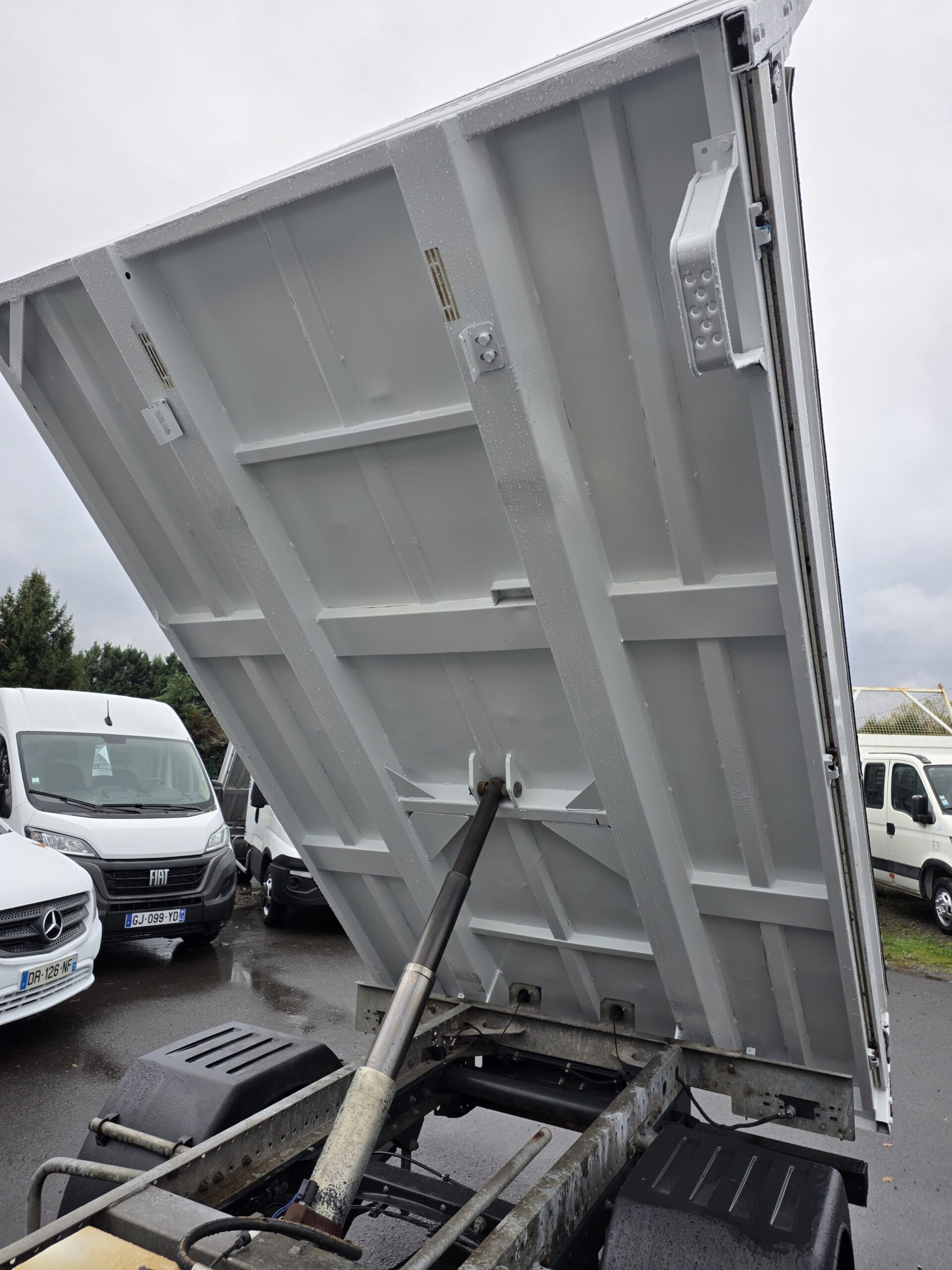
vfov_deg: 73.9
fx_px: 843
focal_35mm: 23
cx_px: 476
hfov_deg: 58.9
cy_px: 635
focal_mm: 6.25
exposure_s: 1/1546
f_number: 1.7
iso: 80
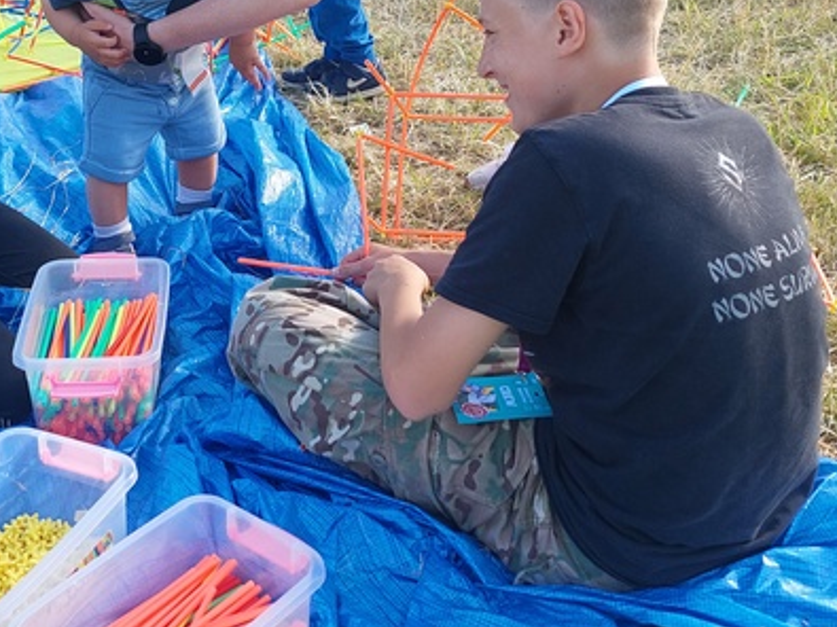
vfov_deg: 26.8
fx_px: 1305
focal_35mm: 54
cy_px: 186
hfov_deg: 34.7
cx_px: 200
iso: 40
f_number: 1.8
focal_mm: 5.23
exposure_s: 1/260
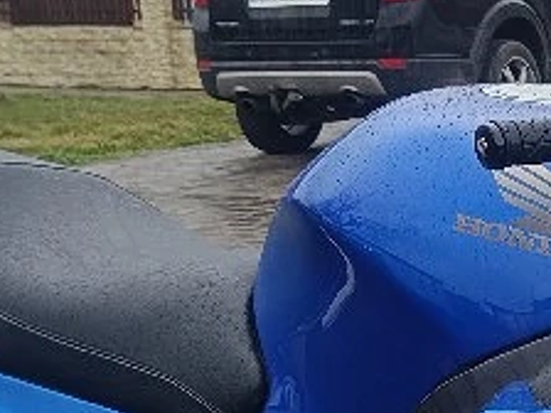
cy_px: 352
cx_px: 740
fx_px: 1703
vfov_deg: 13.7
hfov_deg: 17.1
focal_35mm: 107
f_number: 1.88
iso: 70
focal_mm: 5.59
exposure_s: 1/102
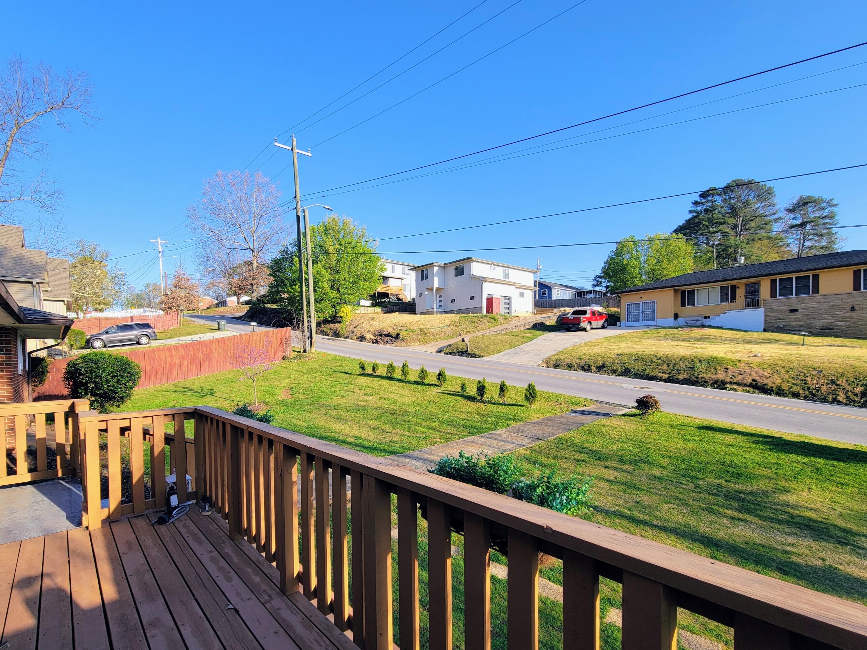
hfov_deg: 97.9
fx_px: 376
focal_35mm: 15
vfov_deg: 81.4
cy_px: 364
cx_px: 395
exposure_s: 1/648
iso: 50
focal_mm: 2.2
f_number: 2.2
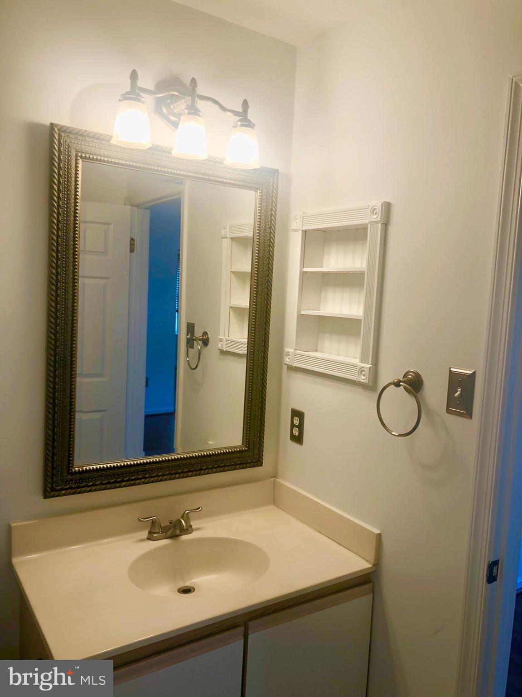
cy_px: 348
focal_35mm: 28
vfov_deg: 63.4
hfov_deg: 49.7
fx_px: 563
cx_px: 261
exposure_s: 1/120
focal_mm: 4
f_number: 1.8
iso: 50
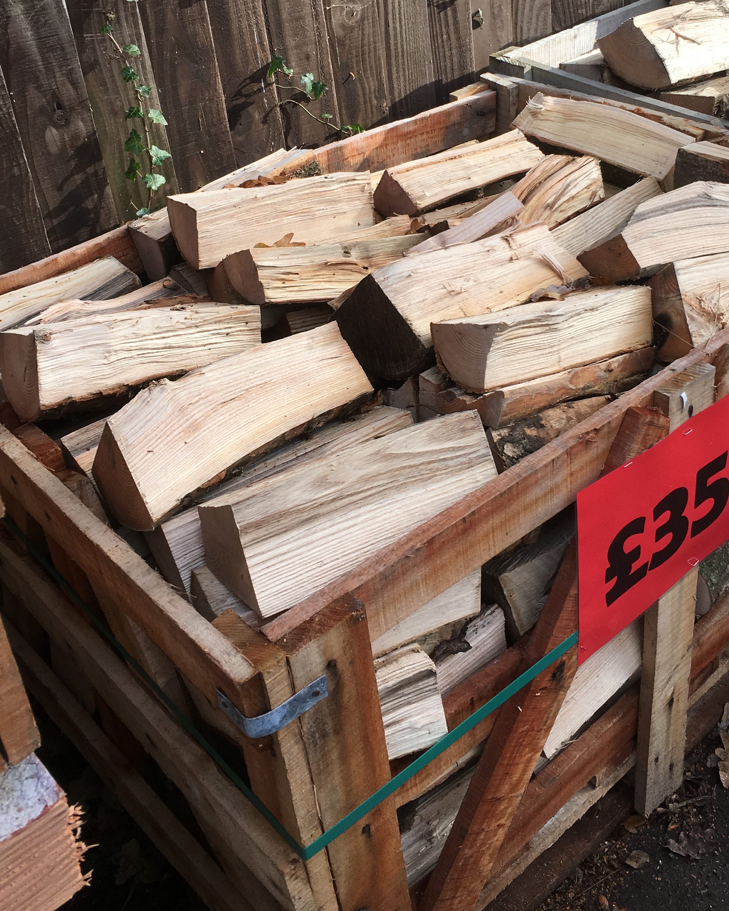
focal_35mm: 41
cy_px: 268
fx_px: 1106
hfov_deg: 36.4
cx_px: 413
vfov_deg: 43.8
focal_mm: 4.15
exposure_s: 1/447
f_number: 2.2
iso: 25
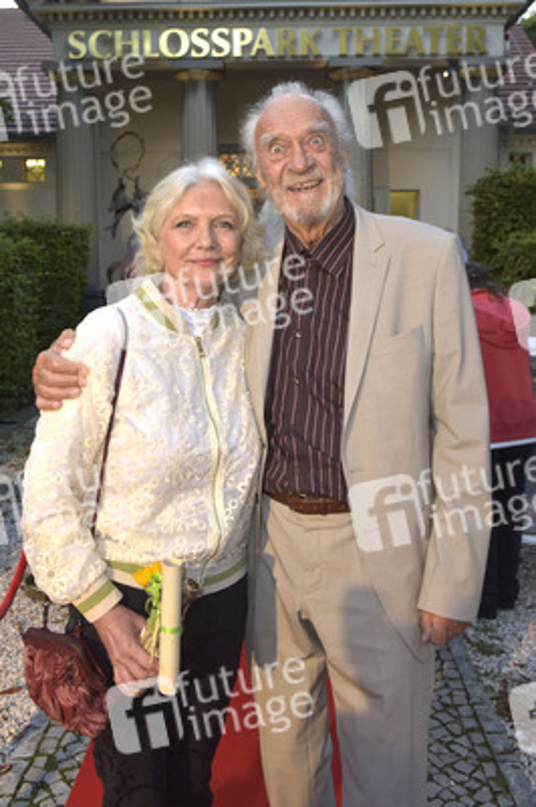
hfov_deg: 42.3
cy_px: 404
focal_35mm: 31
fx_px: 693
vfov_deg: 60.3
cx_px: 268
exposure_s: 1/200
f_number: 5.6
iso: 640
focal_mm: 31
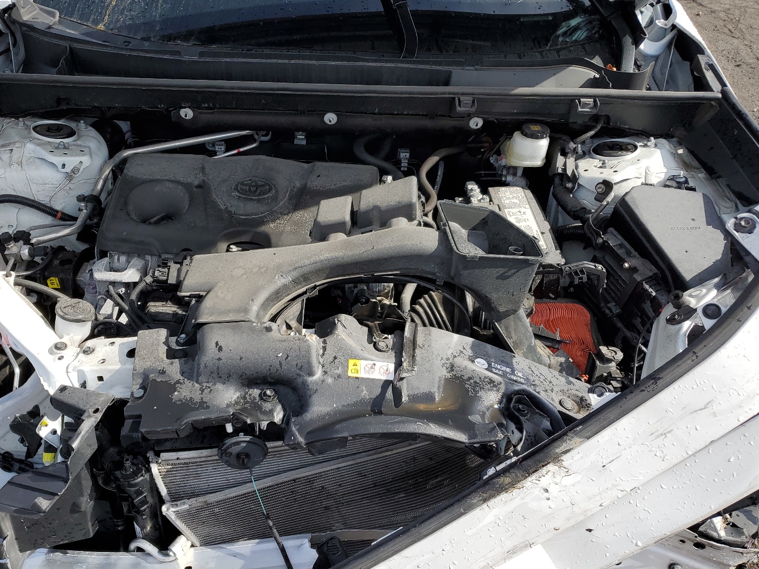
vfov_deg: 46.8
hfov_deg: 59.7
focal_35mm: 30
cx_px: 327
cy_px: 297
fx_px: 658
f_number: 1.5
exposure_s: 1/2500
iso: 50
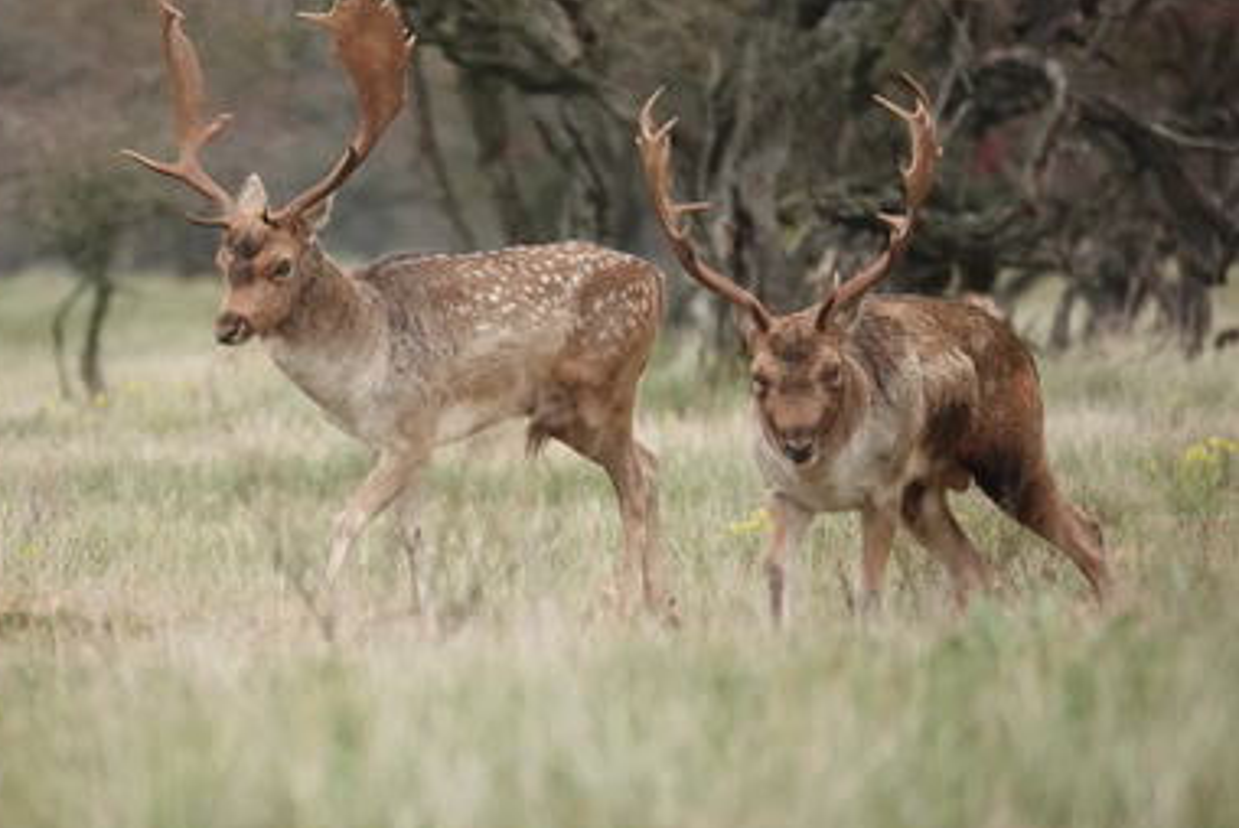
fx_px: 25005
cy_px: 386
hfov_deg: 2.8
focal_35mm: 726
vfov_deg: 1.9
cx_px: 492
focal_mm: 220
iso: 1600
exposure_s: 1/1250
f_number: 4
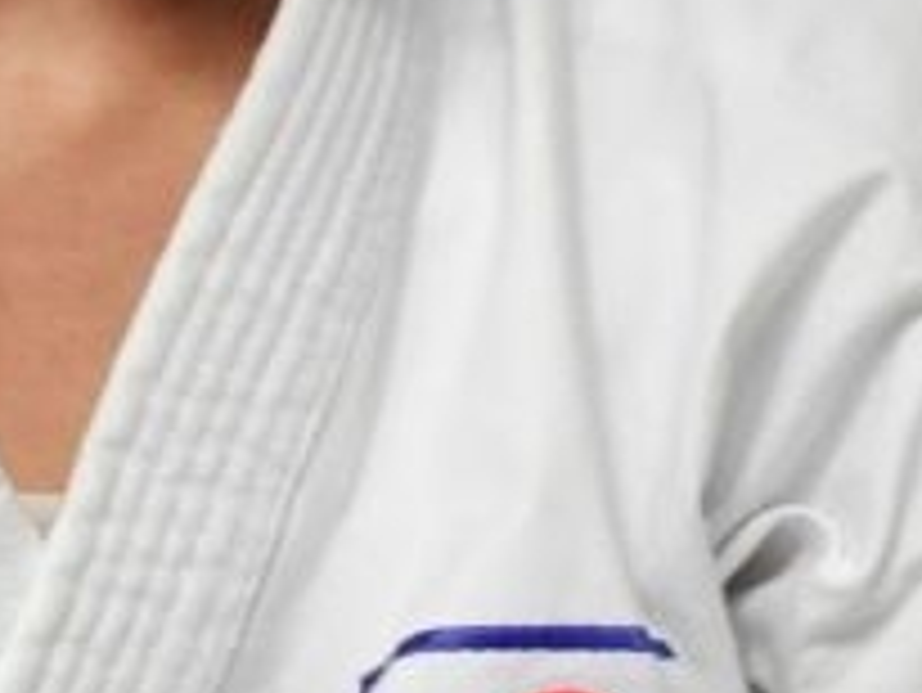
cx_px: 684
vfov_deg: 0.4
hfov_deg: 0.6
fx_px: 89839
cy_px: 180
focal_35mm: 3371
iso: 640
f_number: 2.8
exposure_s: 1/400
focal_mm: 400
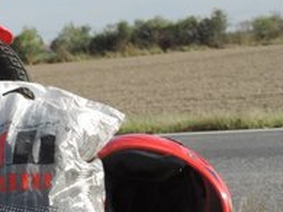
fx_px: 2320
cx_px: -75
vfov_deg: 5.2
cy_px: 57
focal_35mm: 284
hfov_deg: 6.9
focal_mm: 15.1
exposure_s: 1/400
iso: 80
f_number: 4
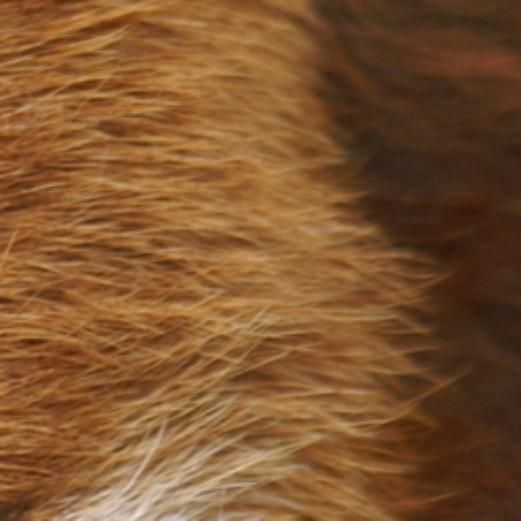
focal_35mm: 1782
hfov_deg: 1.0
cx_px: -168
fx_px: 30344
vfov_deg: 1.0
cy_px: 429
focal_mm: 180
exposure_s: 1/500
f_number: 4.5
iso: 250
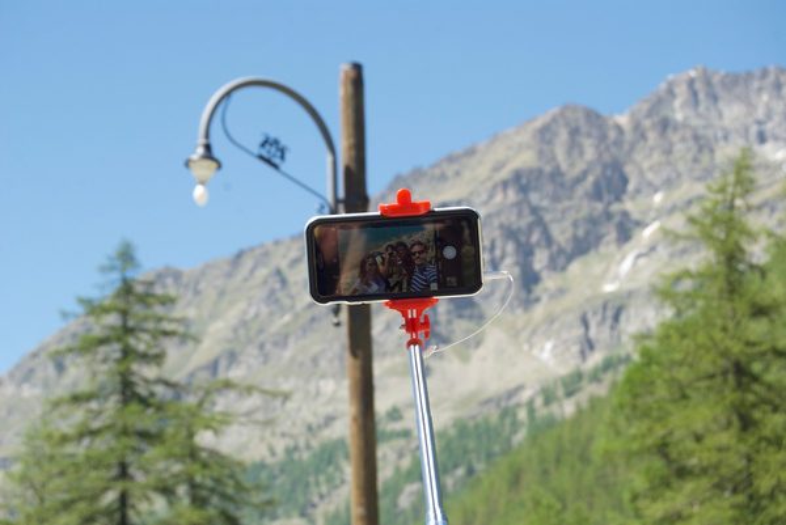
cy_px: 262
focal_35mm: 82
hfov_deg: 24.6
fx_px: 1802
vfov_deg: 16.6
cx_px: 393
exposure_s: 1/80
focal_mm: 55
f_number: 9
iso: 100
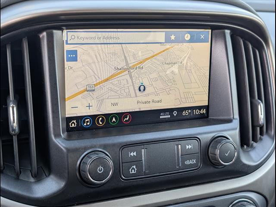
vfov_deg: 29.7
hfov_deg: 38.9
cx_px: 138
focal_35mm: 49
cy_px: 104
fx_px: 391
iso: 160
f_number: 1.68
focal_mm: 6.9
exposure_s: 1/526
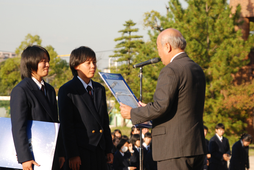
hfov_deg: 13.7
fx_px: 1060
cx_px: 127
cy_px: 85
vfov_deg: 9.2
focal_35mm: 150
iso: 400
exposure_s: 1/640
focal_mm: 100
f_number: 5.6
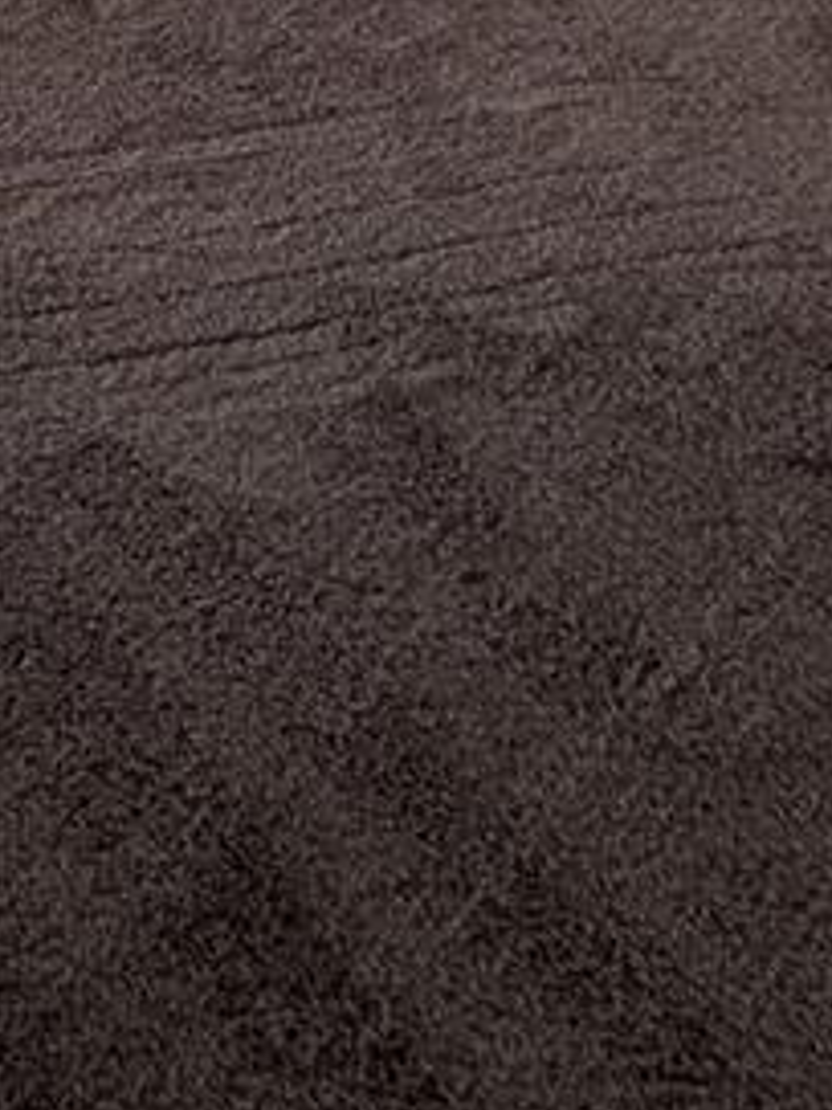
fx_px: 1698
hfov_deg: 22.8
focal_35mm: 53
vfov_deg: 20.8
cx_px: -385
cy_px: -992
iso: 79
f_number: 1.95
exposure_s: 1/23.8
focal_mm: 2.23
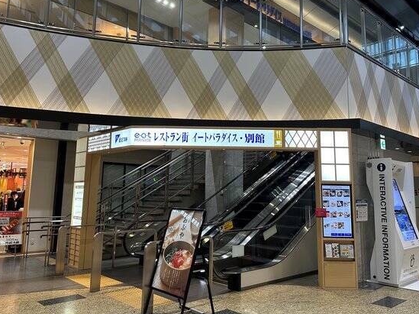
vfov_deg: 49.6
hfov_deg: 63.4
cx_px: 227
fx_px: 339
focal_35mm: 28
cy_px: 137
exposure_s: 1/120
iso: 160
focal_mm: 6.86
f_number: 1.78
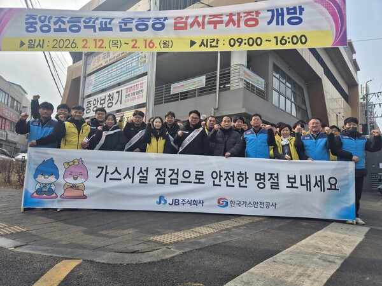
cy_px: 143
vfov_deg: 58.9
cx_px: 191
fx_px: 254
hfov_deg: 73.9
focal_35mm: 23
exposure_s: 1/1592
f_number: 1.8
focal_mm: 5.4
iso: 25
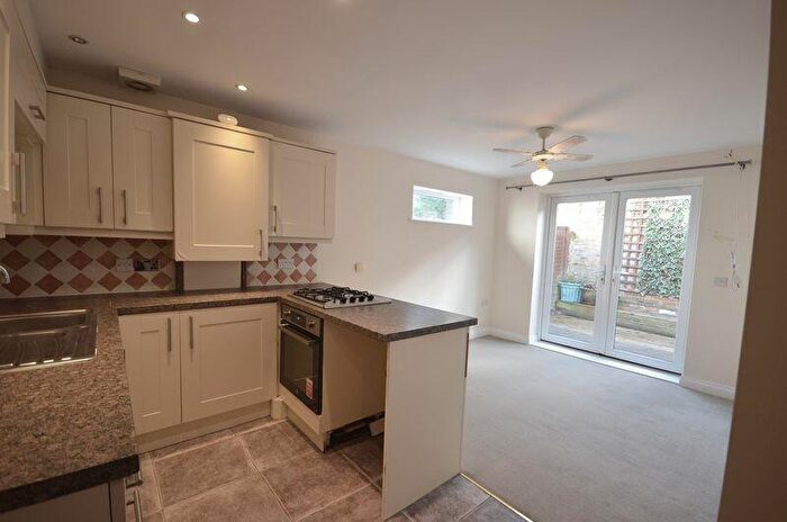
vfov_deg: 77.1
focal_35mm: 15
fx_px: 327
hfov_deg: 100.5
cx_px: 394
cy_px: 261
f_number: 4
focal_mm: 10
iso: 560
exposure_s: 1/60
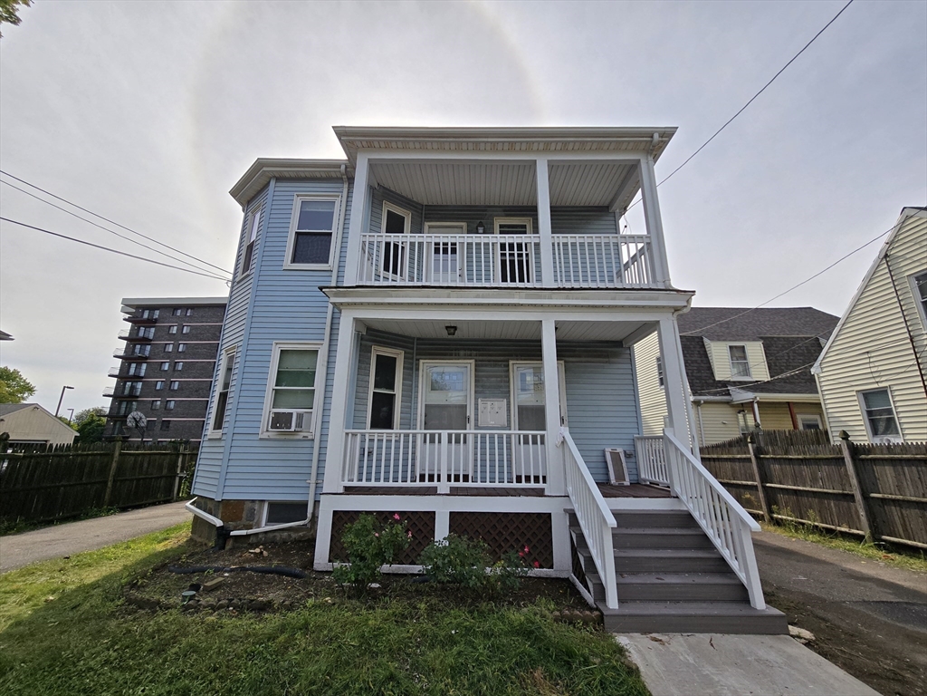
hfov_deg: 106.2
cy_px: 348
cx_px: 464
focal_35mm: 13
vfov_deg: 89.9
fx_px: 348
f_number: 2.2
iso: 50
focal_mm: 2.2
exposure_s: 1/2805
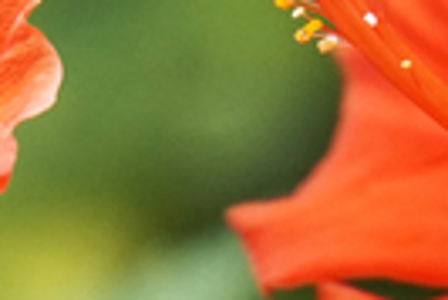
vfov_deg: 0.8
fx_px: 22412
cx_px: -108
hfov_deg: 1.1
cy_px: 356
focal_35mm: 1799
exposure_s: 1/2000
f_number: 3.5
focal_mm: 200
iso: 1000
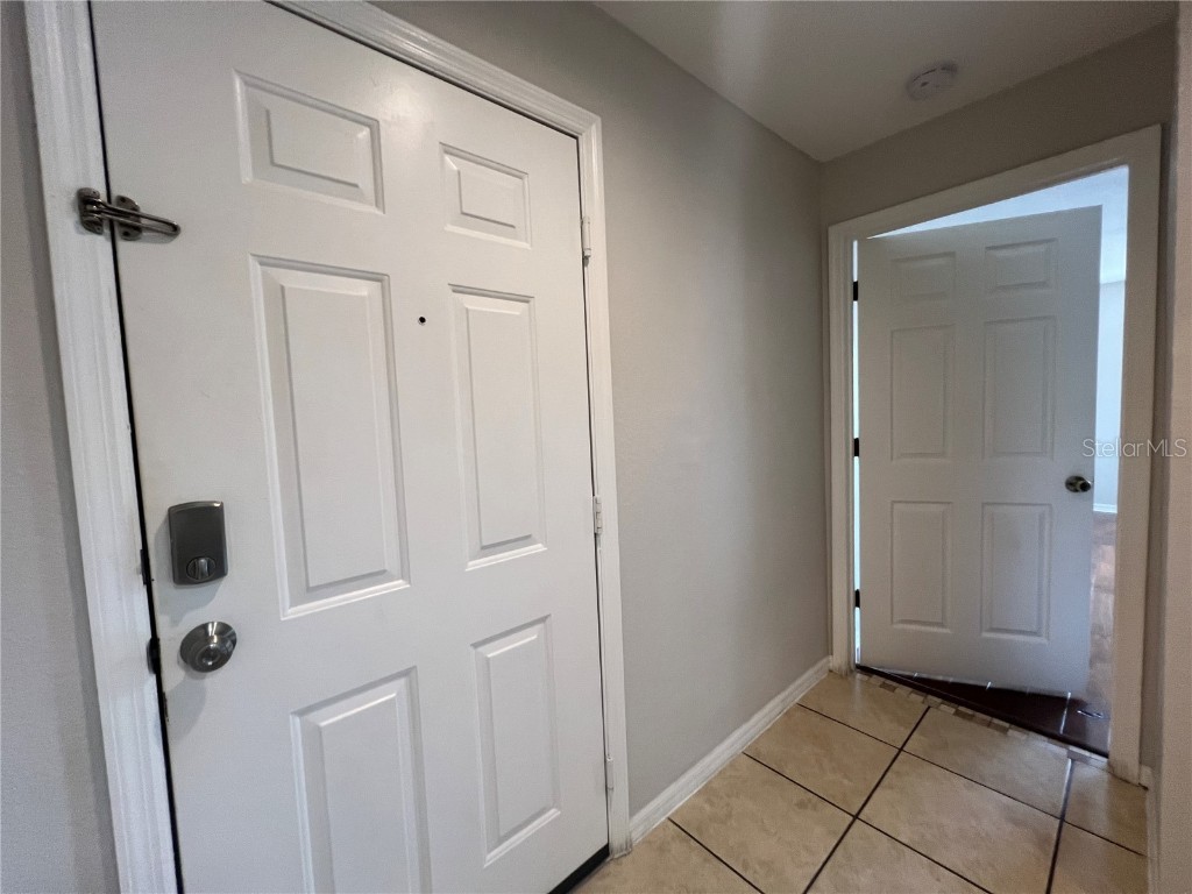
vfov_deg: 89.9
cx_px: 596
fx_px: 448
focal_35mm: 13
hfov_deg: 106.2
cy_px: 447
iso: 200
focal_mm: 1.57
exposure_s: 1/120
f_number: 1.8
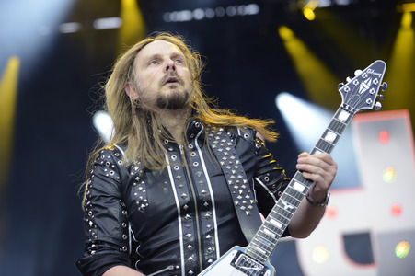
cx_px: 208
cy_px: 138
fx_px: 1094
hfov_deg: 21.5
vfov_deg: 14.4
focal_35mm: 95
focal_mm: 95
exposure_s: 1/800
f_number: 2.8
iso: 400
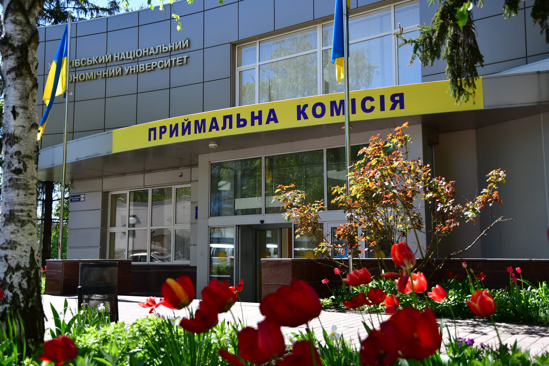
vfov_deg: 36.9
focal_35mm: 36
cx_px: 274
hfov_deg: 53.1
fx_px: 549
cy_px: 183
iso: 100
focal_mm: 24
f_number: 3.5
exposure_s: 1/640
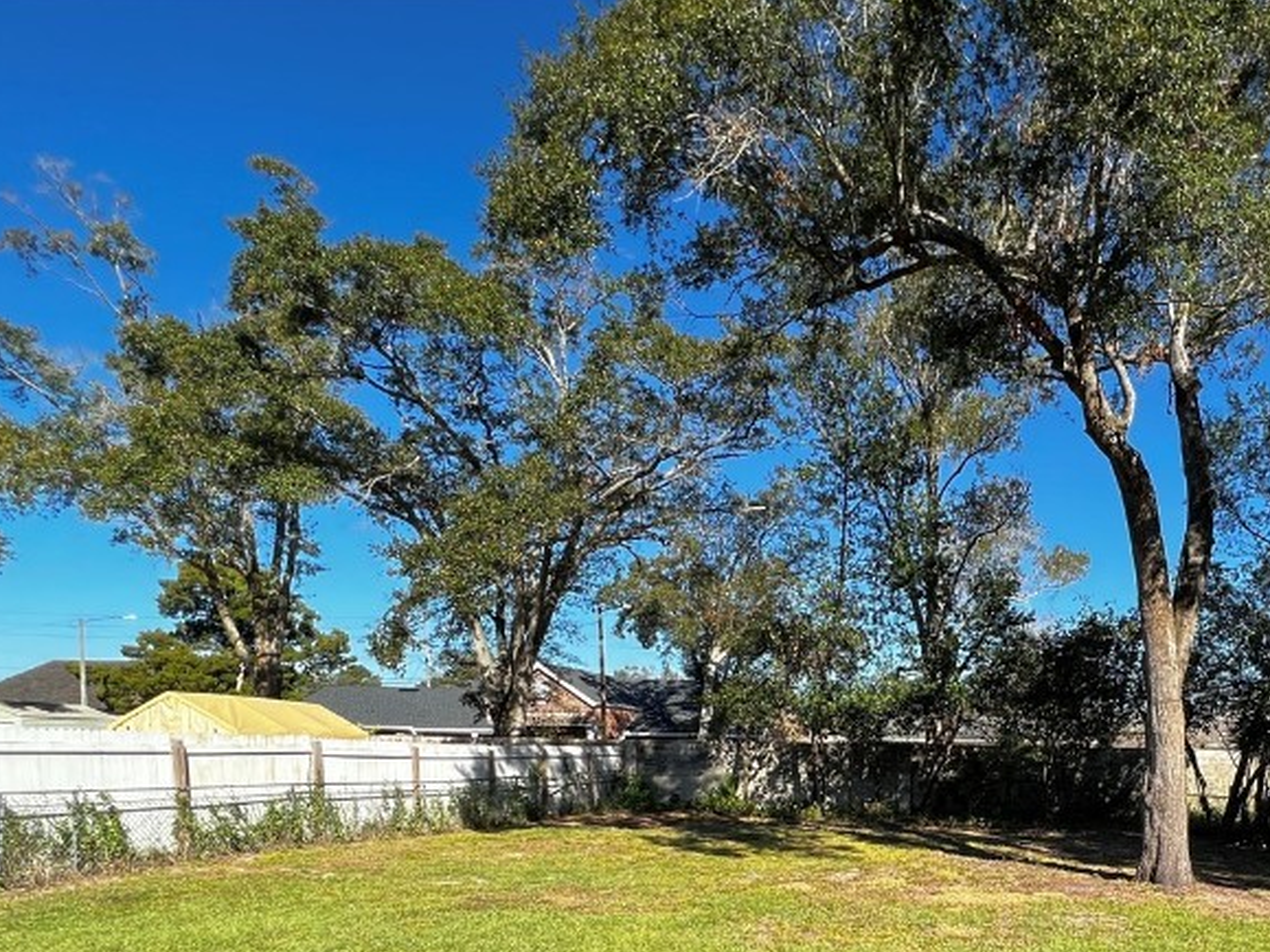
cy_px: 831
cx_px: 967
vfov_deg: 52.7
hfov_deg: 68.6
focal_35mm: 23
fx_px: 844
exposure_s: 1/779
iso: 32
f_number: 1.8
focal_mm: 1.57
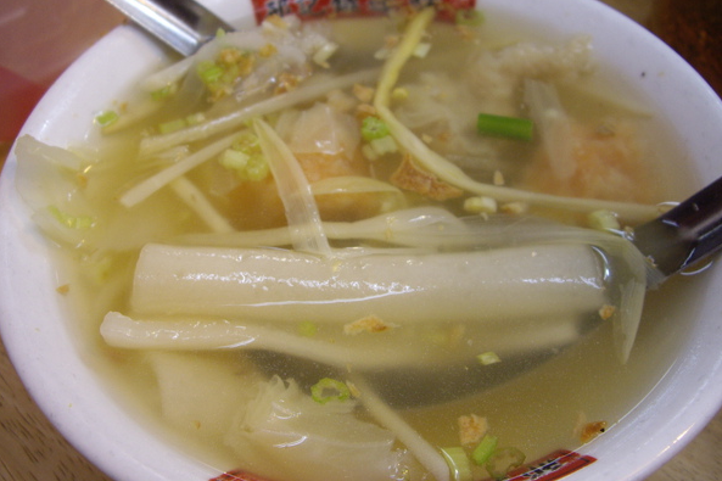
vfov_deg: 33.4
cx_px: 359
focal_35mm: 40
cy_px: 239
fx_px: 802
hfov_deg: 48.5
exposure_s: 1/50
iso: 200
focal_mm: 7.9
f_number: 2.8
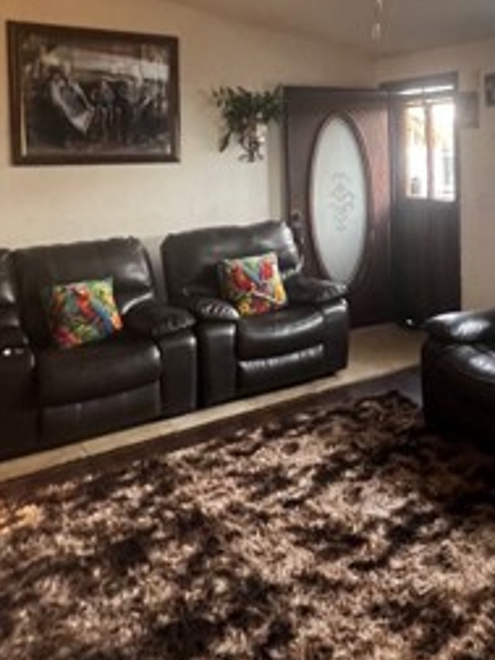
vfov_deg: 53.6
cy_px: 191
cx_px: 416
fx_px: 629
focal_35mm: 33
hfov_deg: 40.6
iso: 125
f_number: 1.8
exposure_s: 1/60
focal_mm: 1.57
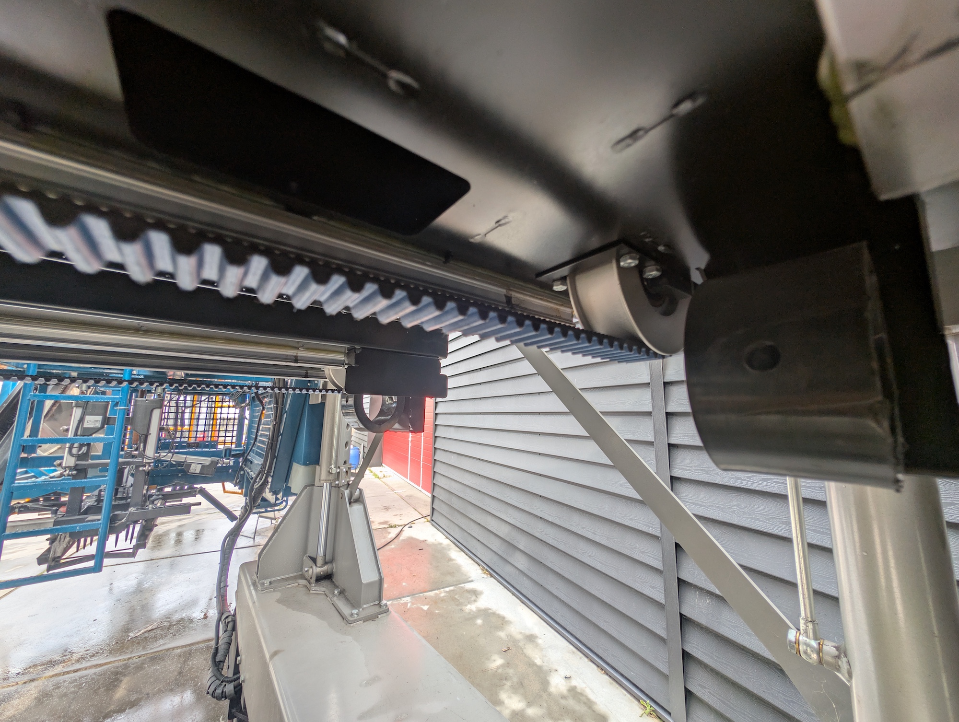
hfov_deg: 110.5
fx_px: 333
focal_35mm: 12
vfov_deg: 94.6
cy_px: 361
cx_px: 480
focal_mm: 2.23
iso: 35
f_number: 1.95
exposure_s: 1/153
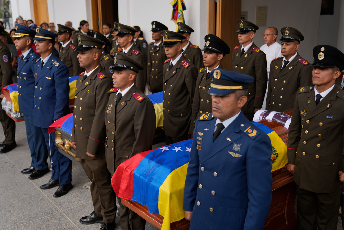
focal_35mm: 41
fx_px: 392
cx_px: 172
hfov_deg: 47.4
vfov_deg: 32.6
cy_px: 115
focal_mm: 41
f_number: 2.8
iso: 200
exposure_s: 1/640
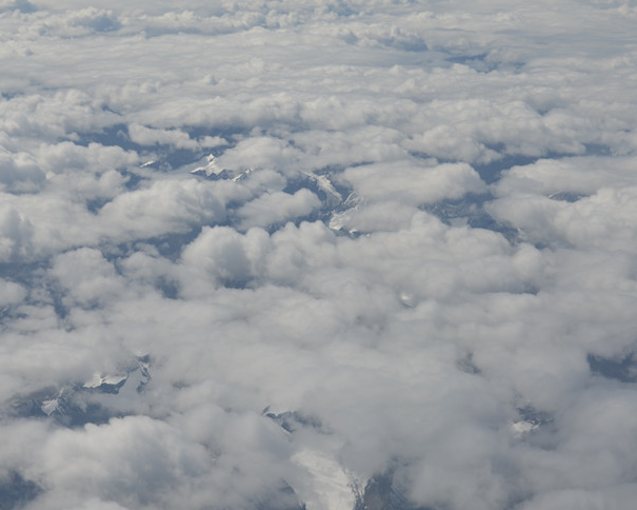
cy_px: 286
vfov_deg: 18.7
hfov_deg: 23.3
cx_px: 297
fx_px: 1546
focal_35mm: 82
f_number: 8
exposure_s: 1/640
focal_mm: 40
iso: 100
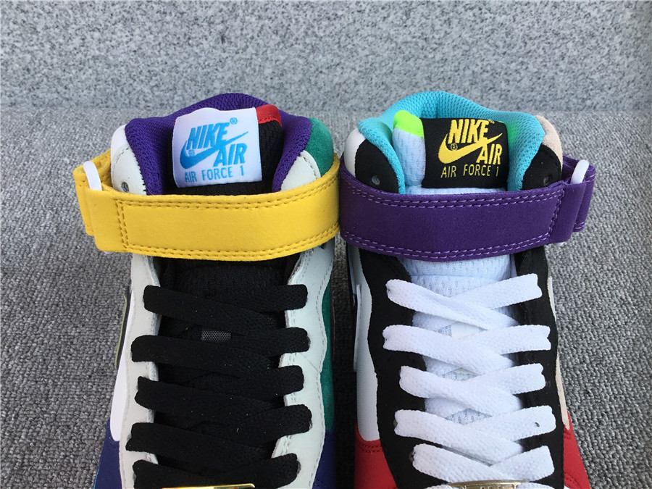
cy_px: 244
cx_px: 326
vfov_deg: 45.4
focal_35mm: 31
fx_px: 584
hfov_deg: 58.4
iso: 25
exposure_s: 1/214
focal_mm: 3.3
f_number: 2.4
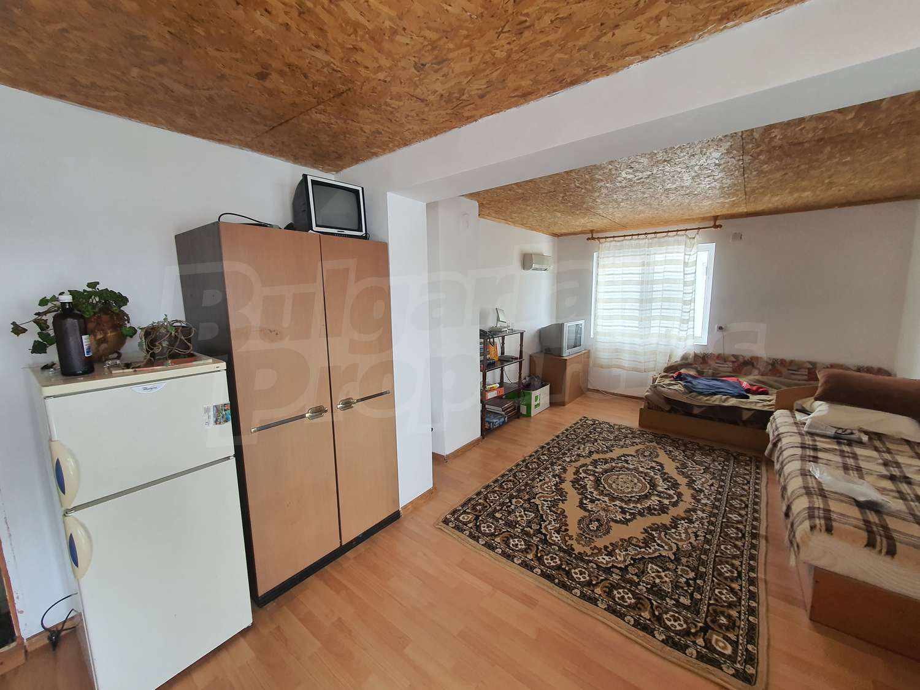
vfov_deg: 89.9
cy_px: 345
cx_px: 460
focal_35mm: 13
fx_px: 346
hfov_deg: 106.2
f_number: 2.2
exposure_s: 1/50
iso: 80
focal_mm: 1.8
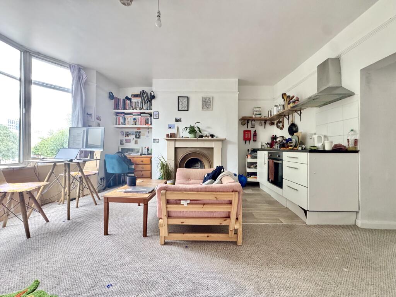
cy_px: 148
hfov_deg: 102.1
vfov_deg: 85.7
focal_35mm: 14
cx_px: 198
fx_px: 160
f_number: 2.2
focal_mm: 2.22
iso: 320
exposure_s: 1/99
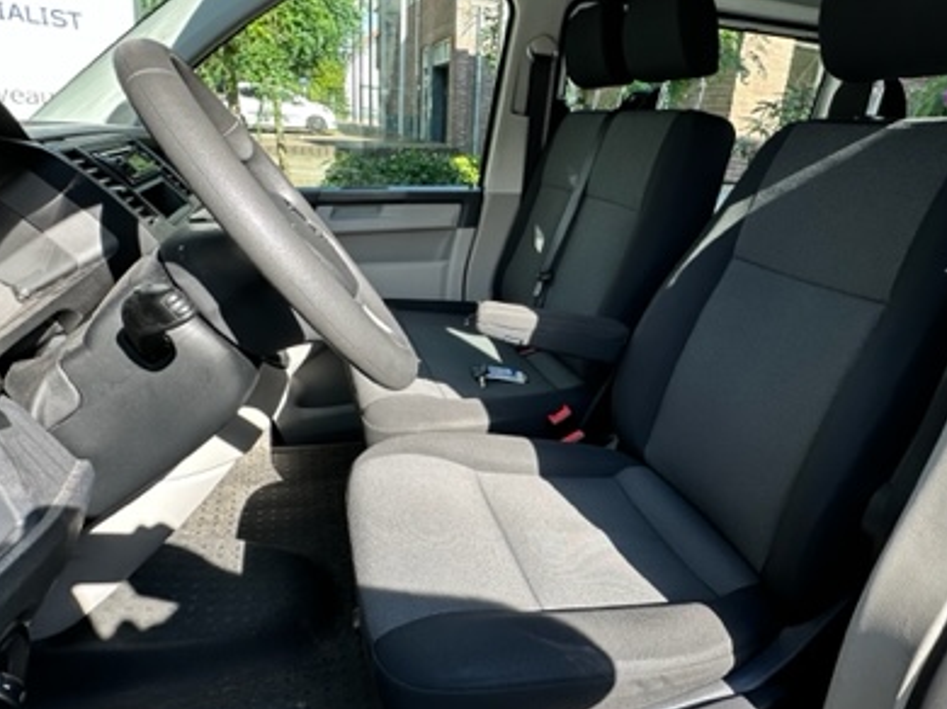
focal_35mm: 23
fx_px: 629
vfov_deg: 58.8
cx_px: 566
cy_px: 347
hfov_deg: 73.2
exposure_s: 1/212
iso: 40
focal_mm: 2.22
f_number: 2.2
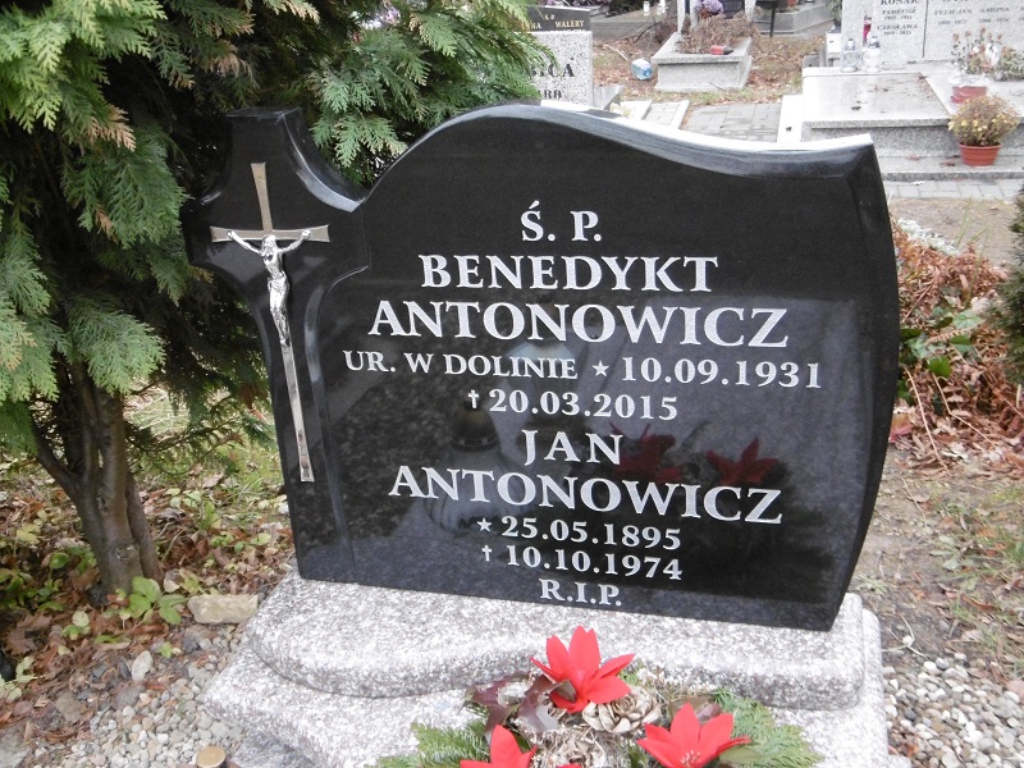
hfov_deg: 49.0
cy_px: 384
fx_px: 1124
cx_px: 512
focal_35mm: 38
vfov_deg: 37.7
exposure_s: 1/60
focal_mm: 6.8
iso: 400
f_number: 3.7
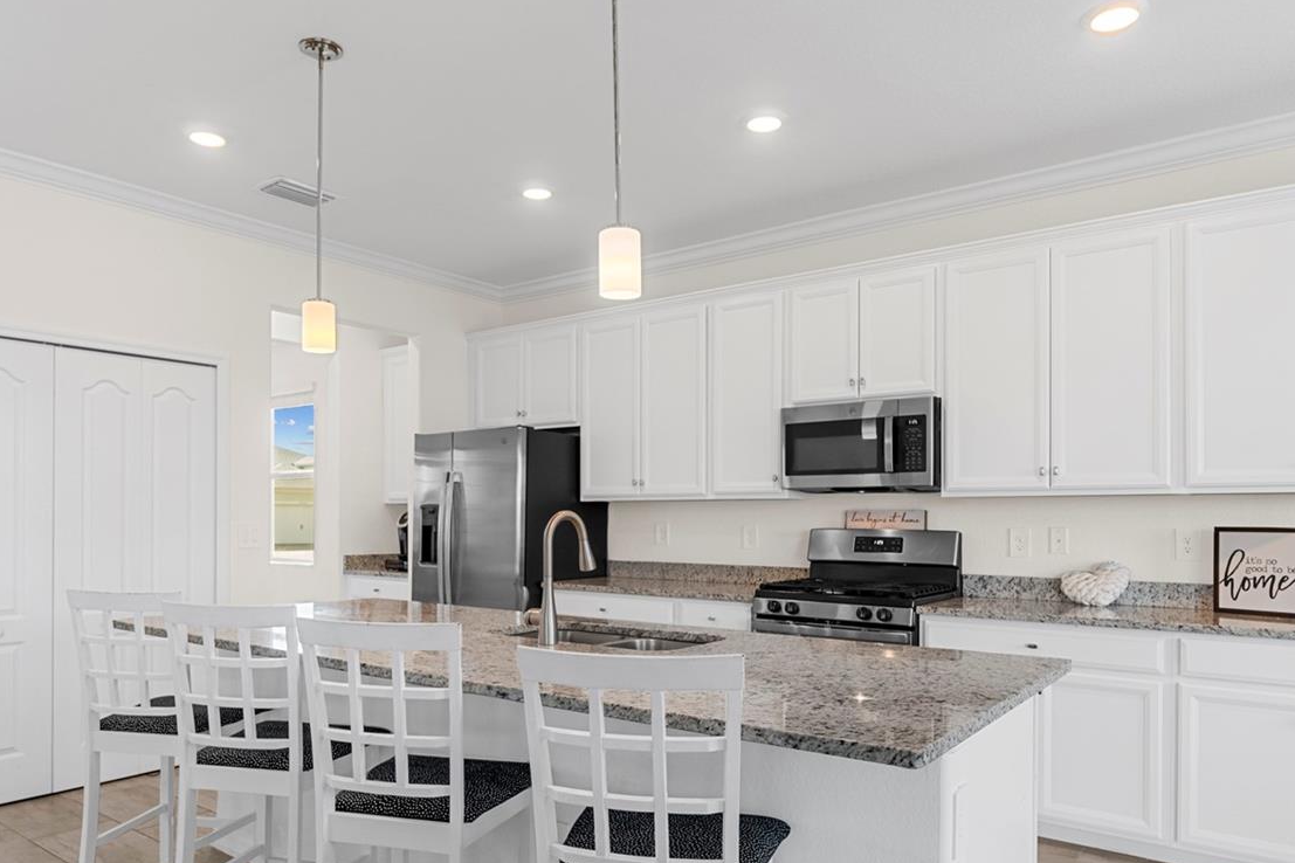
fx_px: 935
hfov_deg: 69.4
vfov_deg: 49.2
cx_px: 632
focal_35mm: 26
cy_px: 525
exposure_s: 1/30
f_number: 5.6
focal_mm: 12
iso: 1000
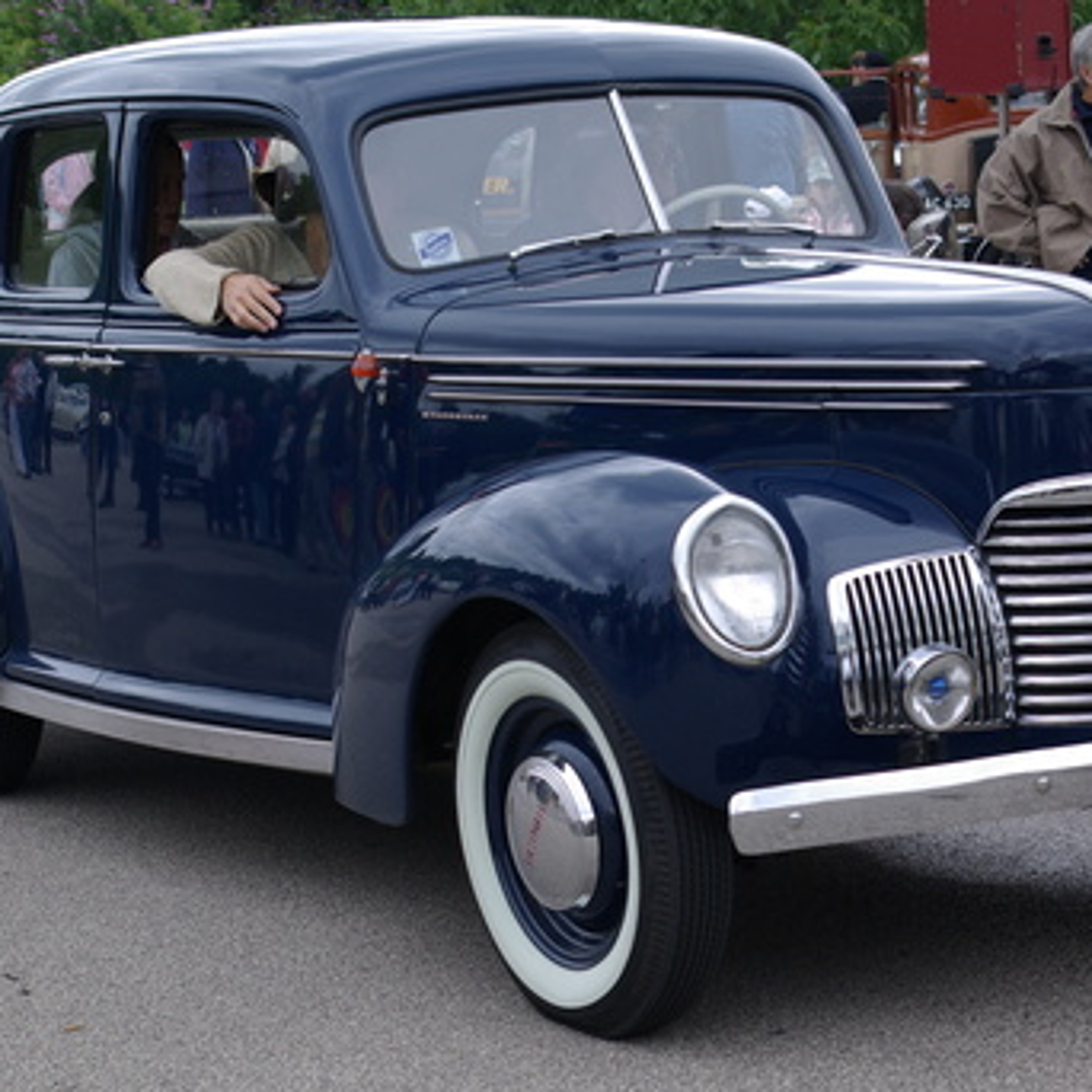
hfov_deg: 16.9
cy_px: 578
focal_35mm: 103
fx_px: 3669
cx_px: 741
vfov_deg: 16.9
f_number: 8
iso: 100
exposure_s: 1/125
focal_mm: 43
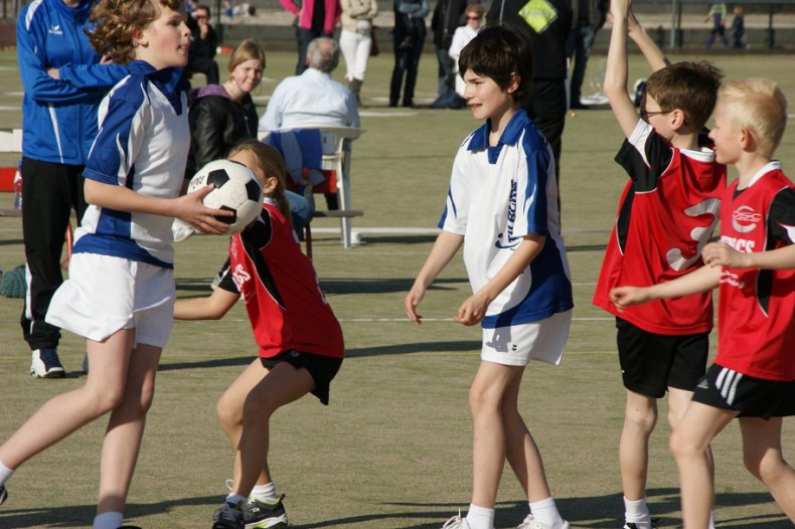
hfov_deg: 8.6
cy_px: 264
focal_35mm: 240
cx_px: 398
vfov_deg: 5.7
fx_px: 5298
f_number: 14
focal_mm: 160
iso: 200
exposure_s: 1/320
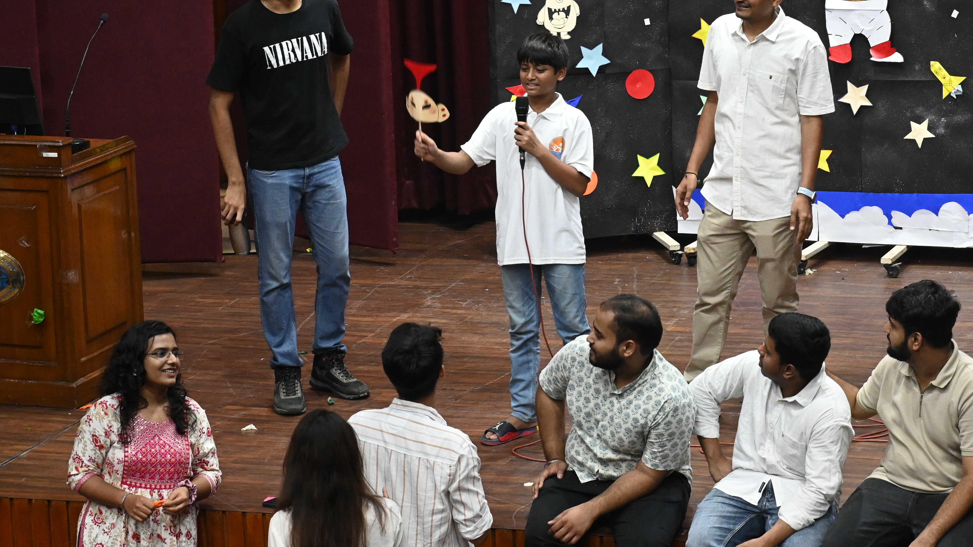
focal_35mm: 119
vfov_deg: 10.2
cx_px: 555
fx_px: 3070
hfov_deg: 18.0
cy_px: 138
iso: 3200
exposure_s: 1/125
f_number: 6.3
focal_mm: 54
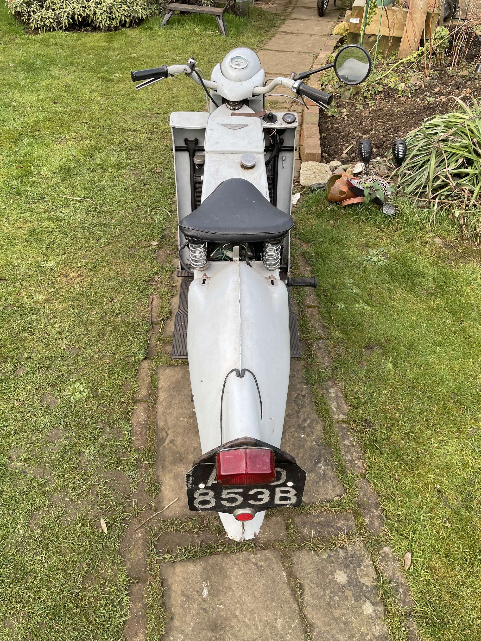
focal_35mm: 26
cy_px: 320
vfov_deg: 67.3
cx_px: 240
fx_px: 482
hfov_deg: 53.1
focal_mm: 4.2
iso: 32
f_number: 1.6
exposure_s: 1/388
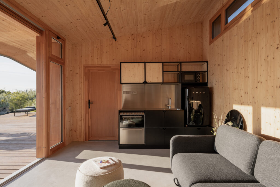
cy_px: 94
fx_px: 148
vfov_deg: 64.6
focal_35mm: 19
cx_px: 140
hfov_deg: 86.9
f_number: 9
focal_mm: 19
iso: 100
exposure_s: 1/320
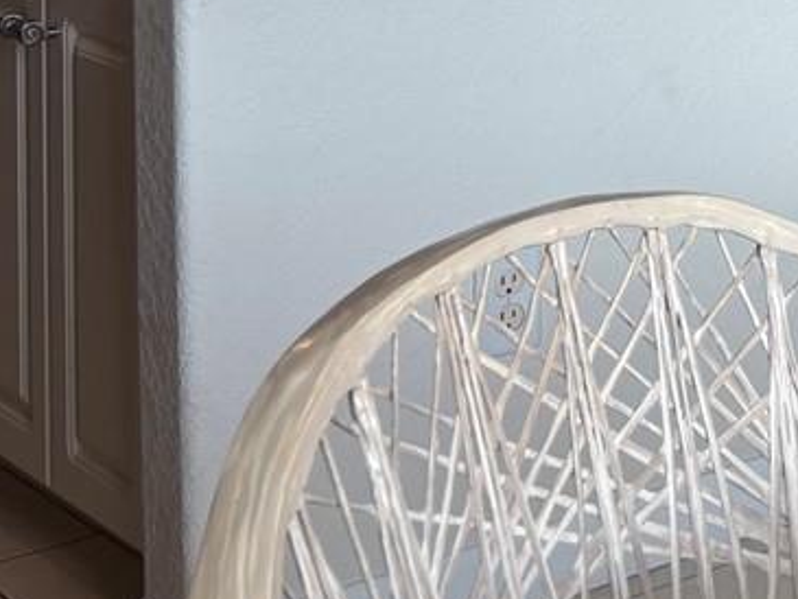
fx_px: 2629
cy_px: -507
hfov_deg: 14.3
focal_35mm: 114
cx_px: 1607
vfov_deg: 11.9
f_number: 1.6
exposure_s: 1/149
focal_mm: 5.96
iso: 40
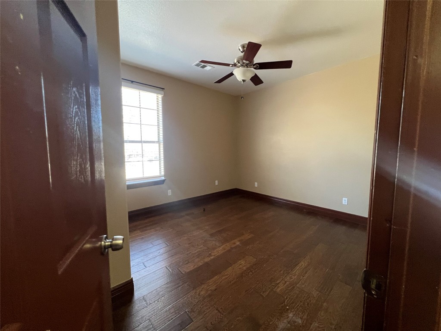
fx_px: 166
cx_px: 220
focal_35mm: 13
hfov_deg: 106.2
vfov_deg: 89.9
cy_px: 166
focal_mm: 1.57
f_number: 1.8
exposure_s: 1/60
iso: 320
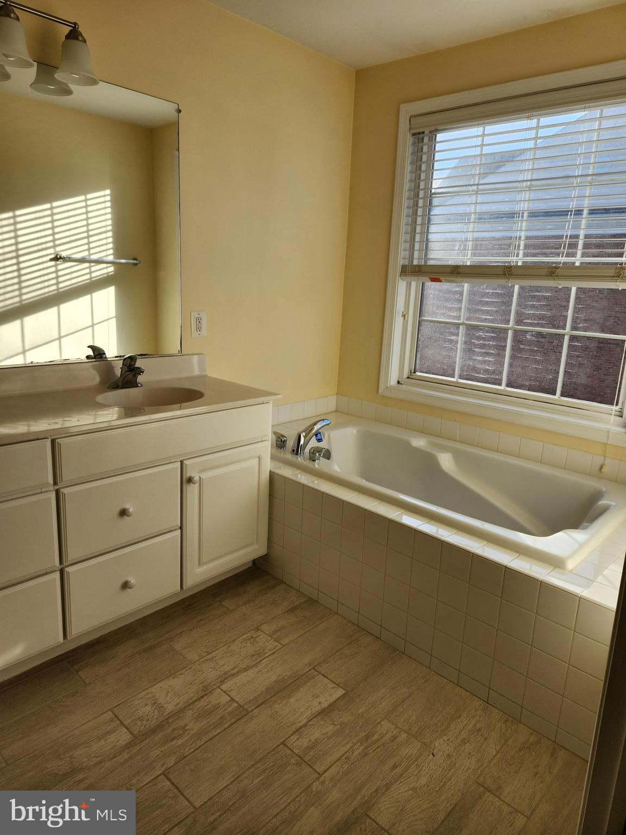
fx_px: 555
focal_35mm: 23
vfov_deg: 73.9
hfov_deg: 58.9
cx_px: 313
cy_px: 418
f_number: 1.8
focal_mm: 5.4
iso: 20
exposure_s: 1/362
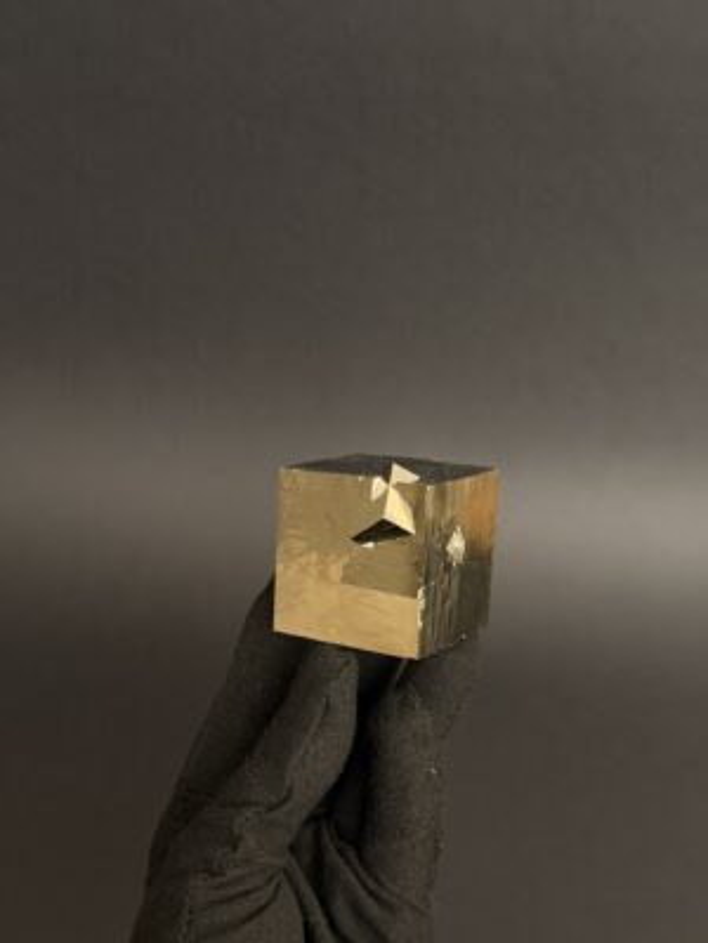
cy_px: 472
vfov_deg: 39.7
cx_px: 354
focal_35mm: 48
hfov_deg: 30.3
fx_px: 1309
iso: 200
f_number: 1.78
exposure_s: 1/50
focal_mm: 6.76
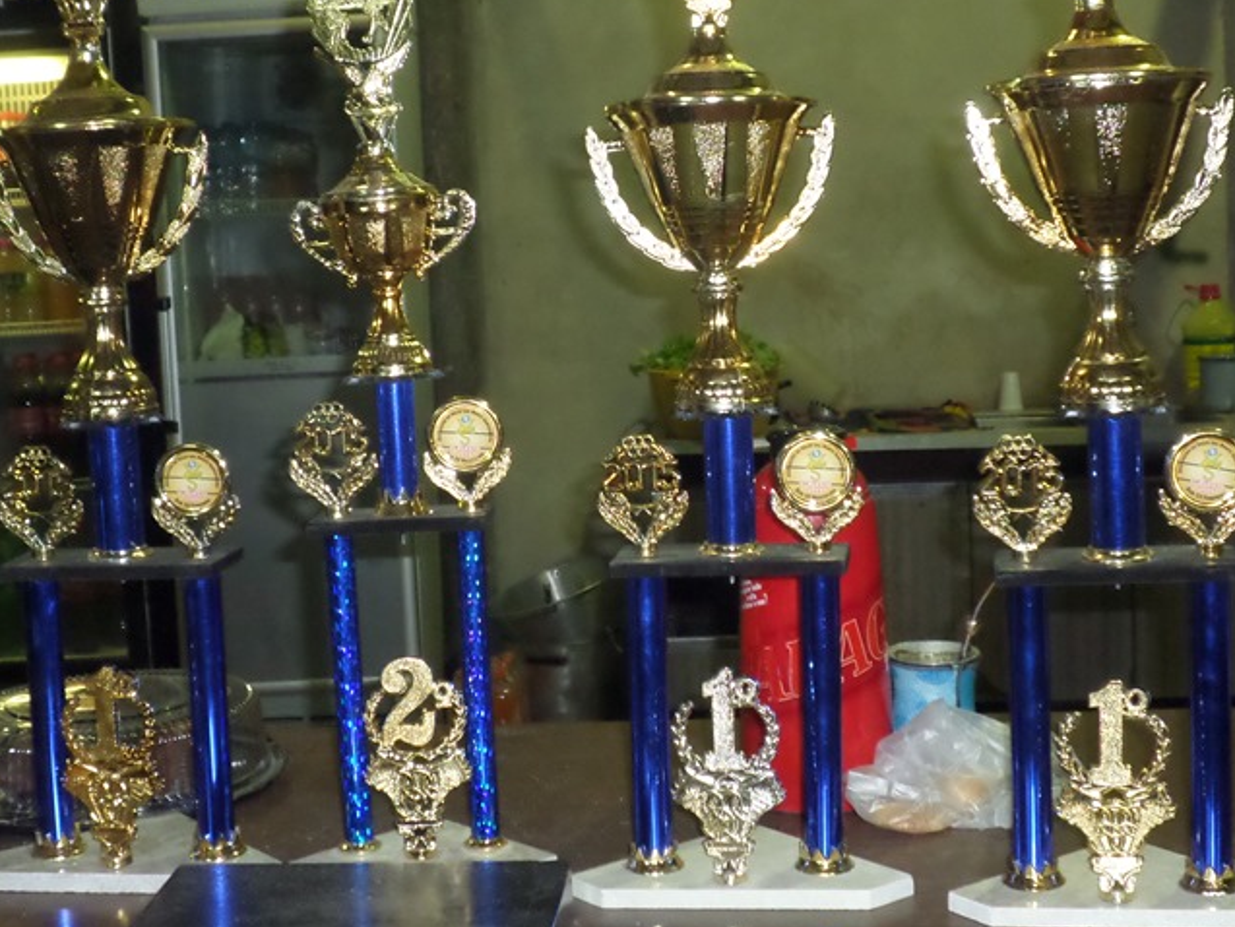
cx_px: 632
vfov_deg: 27.0
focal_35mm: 54
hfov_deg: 35.5
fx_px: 1927
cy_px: 368
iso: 400
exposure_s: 1/10
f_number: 3.2
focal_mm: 7.8
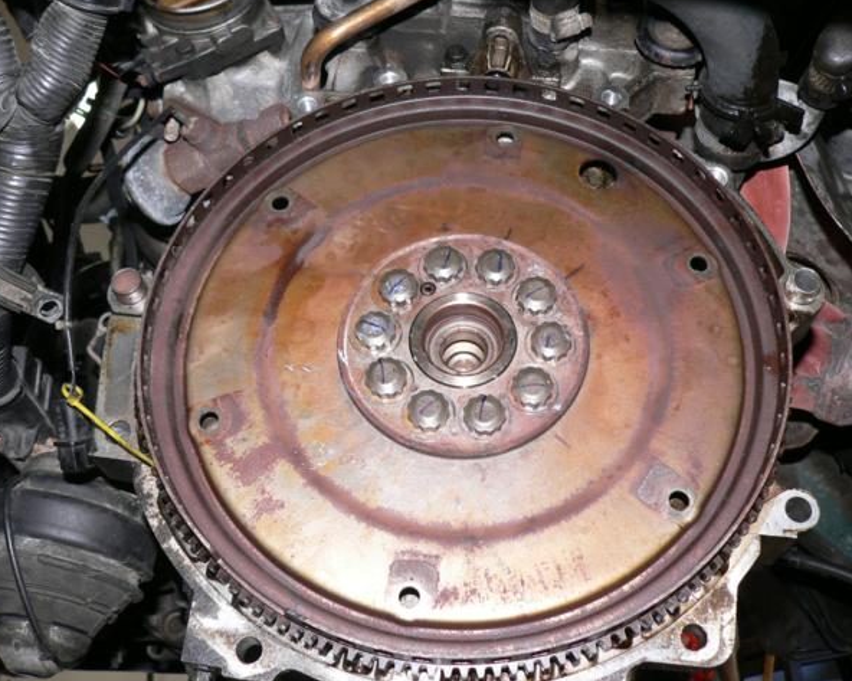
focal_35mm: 38
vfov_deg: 39.1
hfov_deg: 48.0
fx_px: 958
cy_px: 338
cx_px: 440
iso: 100
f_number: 2.8
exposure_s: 1/60
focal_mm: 6
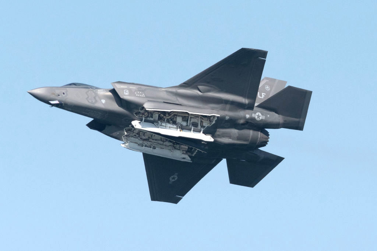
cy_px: 126
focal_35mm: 550
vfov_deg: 2.5
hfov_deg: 3.7
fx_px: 5760
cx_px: 188
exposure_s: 1/6400
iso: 400
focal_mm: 550
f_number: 5.6
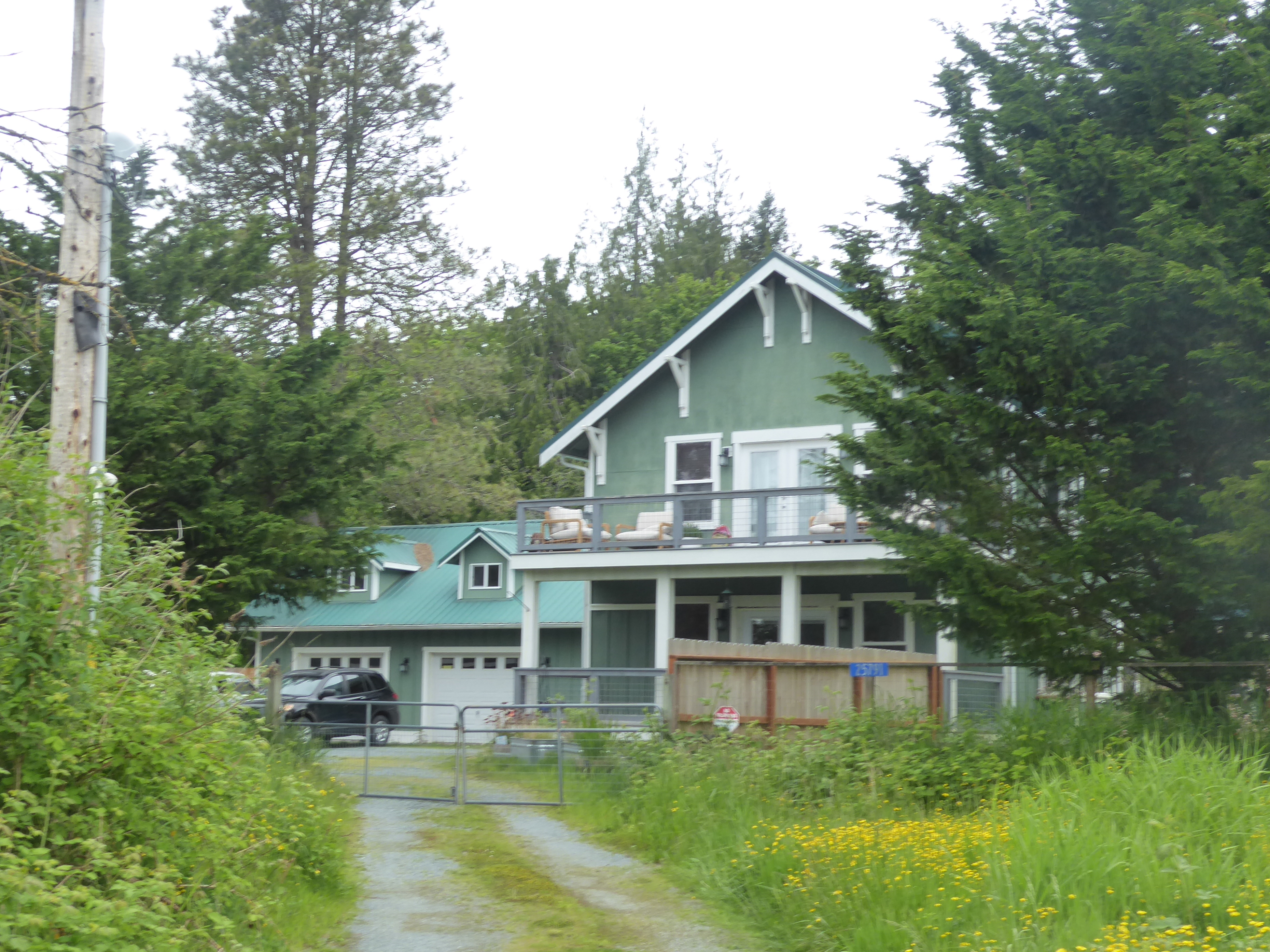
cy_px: 510
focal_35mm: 57
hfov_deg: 33.8
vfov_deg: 25.7
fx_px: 2091
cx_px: 591
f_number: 4.1
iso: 125
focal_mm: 9
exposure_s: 1/160
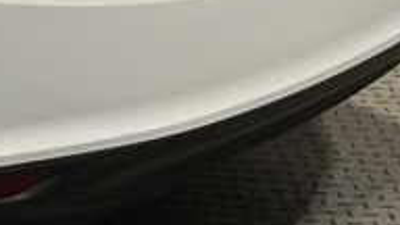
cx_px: -312
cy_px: -175
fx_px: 1676
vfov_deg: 7.5
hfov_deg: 12.5
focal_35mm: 158
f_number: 1.8
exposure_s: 1/120
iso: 64
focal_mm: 3
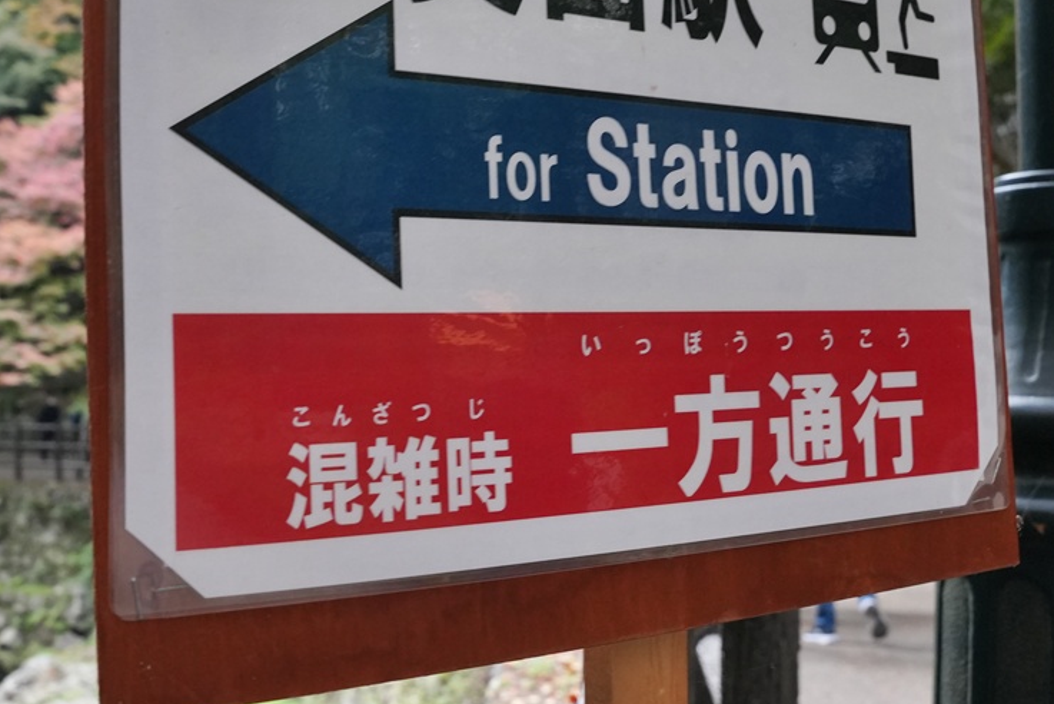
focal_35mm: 50
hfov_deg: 39.4
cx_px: 410
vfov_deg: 26.9
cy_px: 264
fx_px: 1464
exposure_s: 1/200
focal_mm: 24
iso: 2500
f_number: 6.3
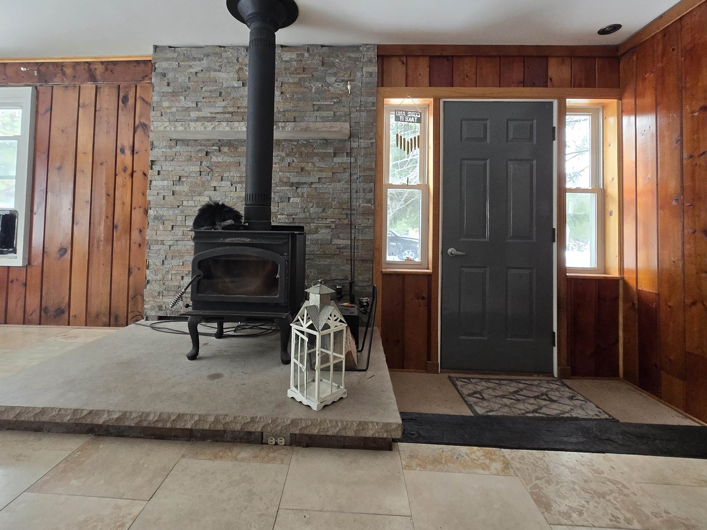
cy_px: 217
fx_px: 347
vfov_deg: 74.1
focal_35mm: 17
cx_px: 336
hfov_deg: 91.0
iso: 250
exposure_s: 1/60
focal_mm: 1.7
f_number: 2.2
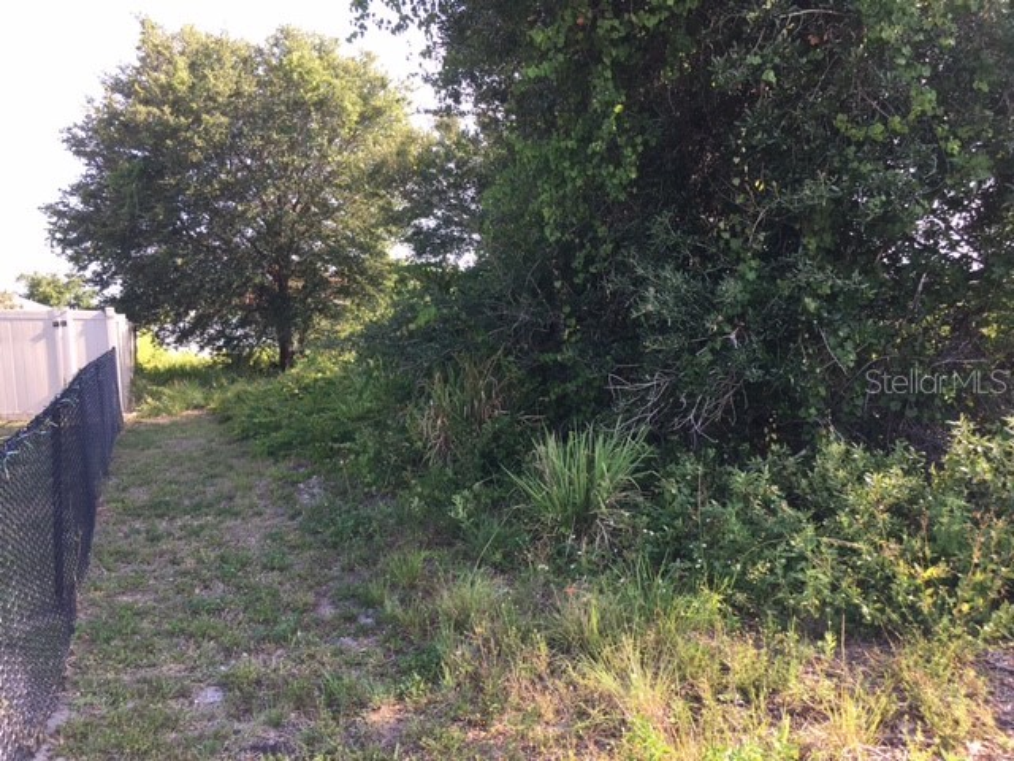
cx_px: 507
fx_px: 849
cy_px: 380
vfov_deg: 48.2
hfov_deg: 61.7
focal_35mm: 29
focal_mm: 4.15
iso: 25
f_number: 2.2
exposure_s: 1/186
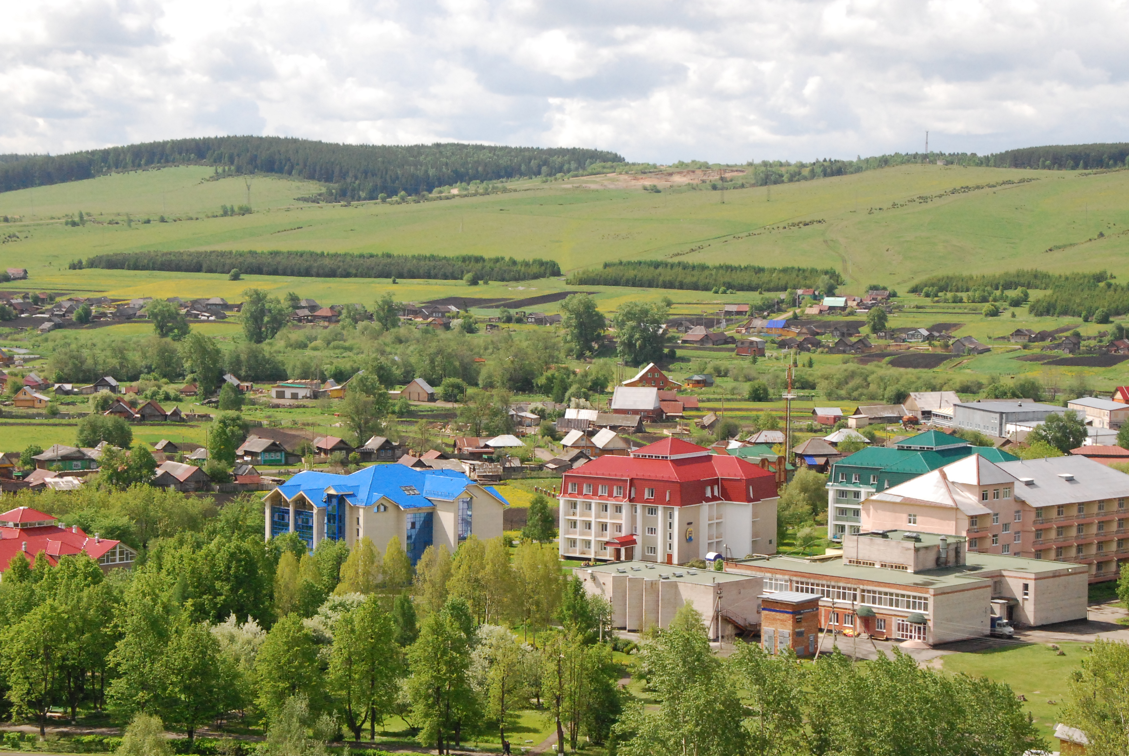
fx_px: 2606
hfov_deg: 24.4
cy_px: 426
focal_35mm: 83
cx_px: 554
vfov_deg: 16.5
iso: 1250
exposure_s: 1/1000
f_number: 13
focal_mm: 46
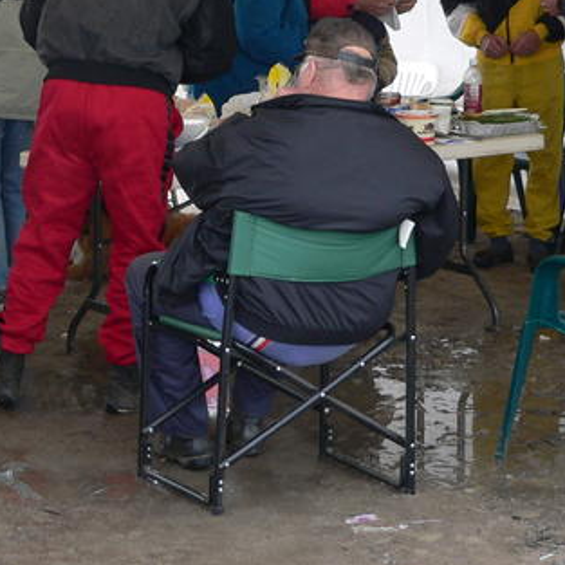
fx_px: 2142
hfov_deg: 14.8
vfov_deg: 15.0
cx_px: 40
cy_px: 138
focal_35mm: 116
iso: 100
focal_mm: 8.7
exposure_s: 1/60
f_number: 2.8
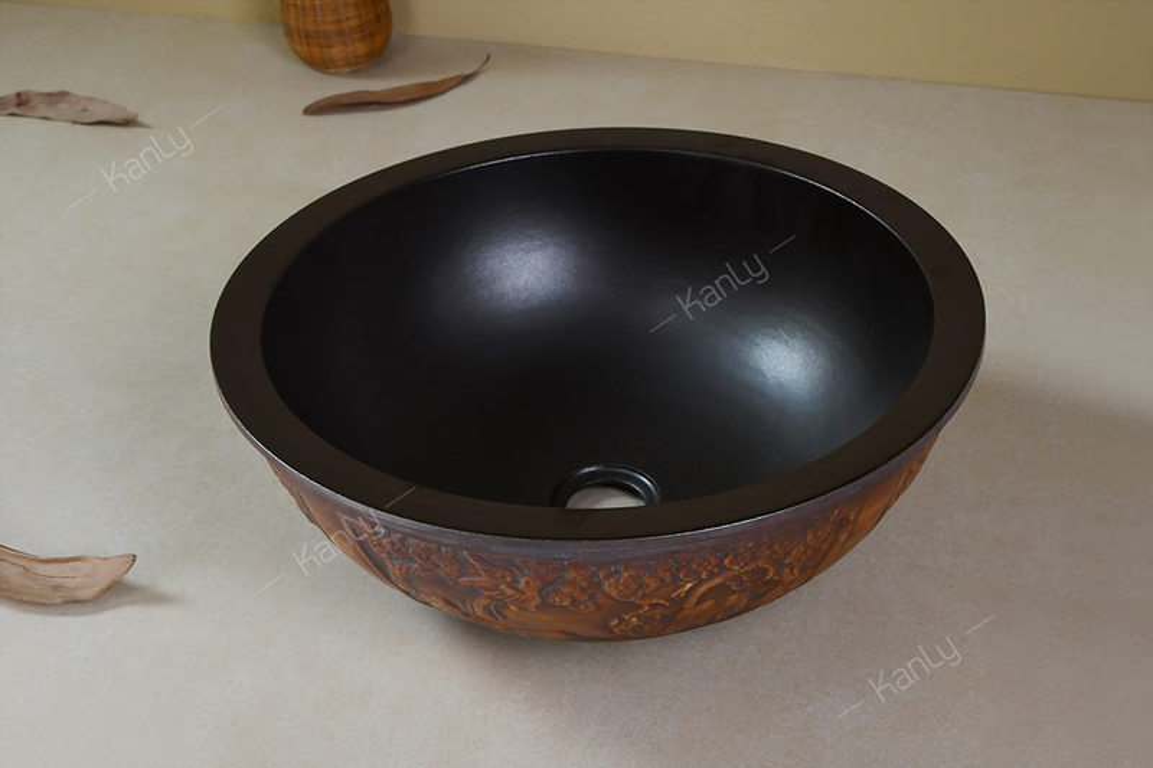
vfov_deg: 40.0
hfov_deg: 57.2
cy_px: 384
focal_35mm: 33
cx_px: 576
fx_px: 1057
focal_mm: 22
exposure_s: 1/40
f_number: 6.3
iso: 500
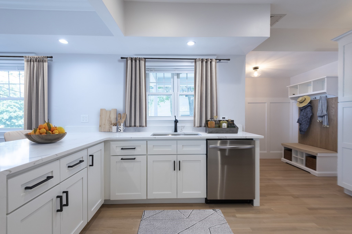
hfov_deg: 96.7
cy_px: 117
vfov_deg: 73.7
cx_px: 176
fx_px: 156
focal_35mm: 16
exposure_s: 1/6
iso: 320
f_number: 9
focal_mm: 16
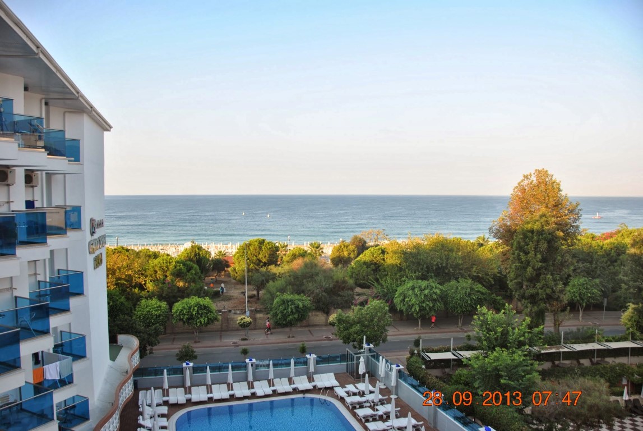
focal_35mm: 27
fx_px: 483
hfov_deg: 67.3
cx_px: 322
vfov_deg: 48.1
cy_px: 216
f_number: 4.5
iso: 100
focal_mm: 18
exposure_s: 1/200
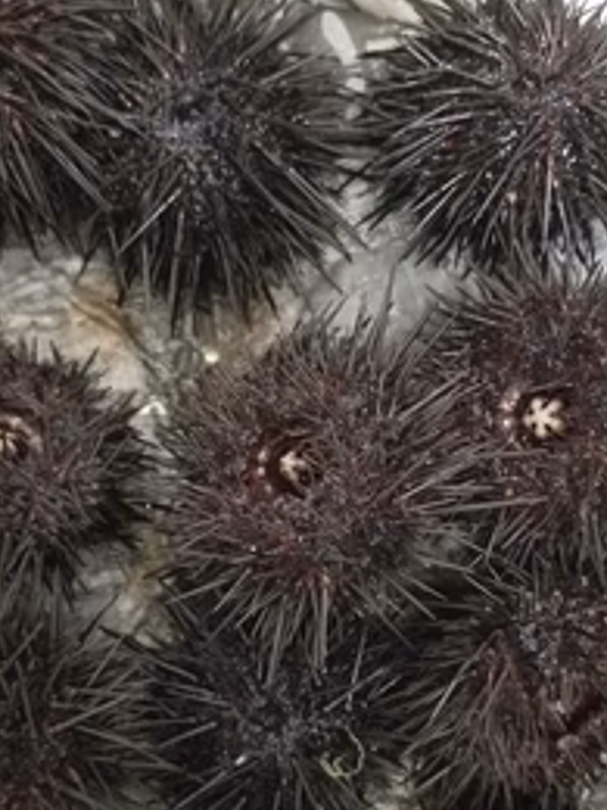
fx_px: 935
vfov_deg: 46.1
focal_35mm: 40
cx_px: 311
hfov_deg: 36.0
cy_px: 536
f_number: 1.7
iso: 1000
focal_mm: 4.25
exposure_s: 1/10
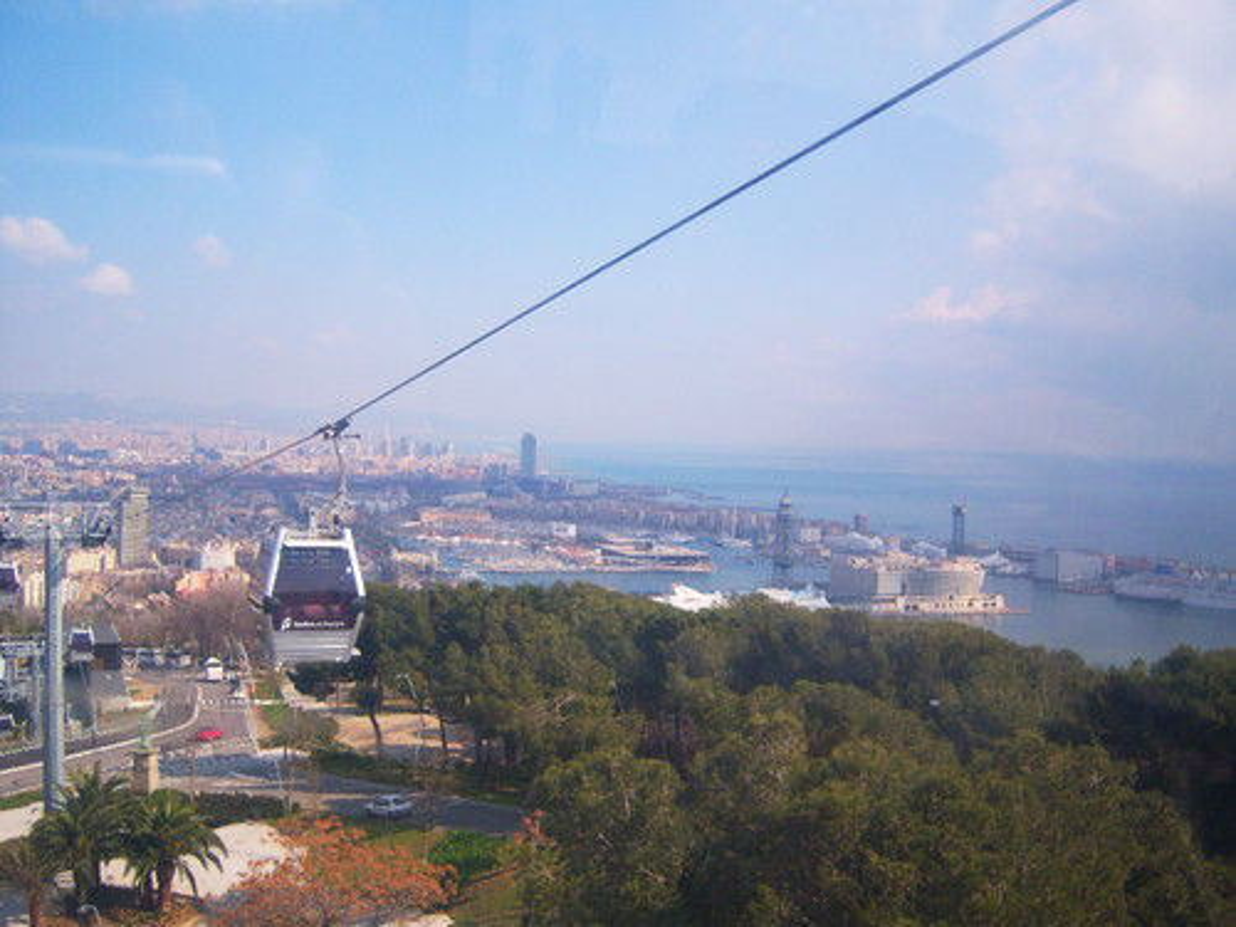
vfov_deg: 39.7
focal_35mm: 36
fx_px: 1285
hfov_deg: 51.4
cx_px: 618
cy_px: 464
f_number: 2.8
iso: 80
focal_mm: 7.5
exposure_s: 1/500
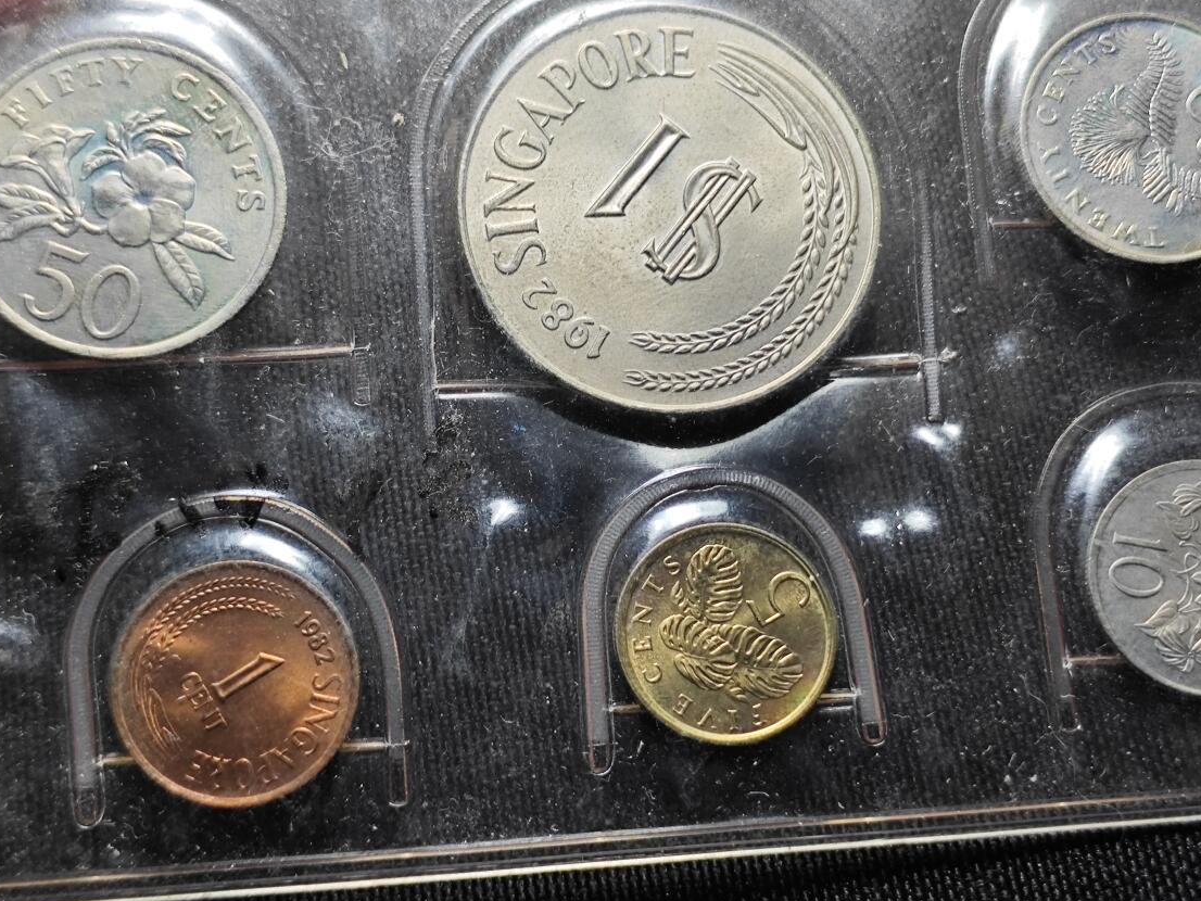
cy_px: 422
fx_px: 2152
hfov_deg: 31.2
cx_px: 625
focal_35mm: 62
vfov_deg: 23.7
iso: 160
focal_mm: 5.84
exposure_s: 1/96.9
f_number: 1.6
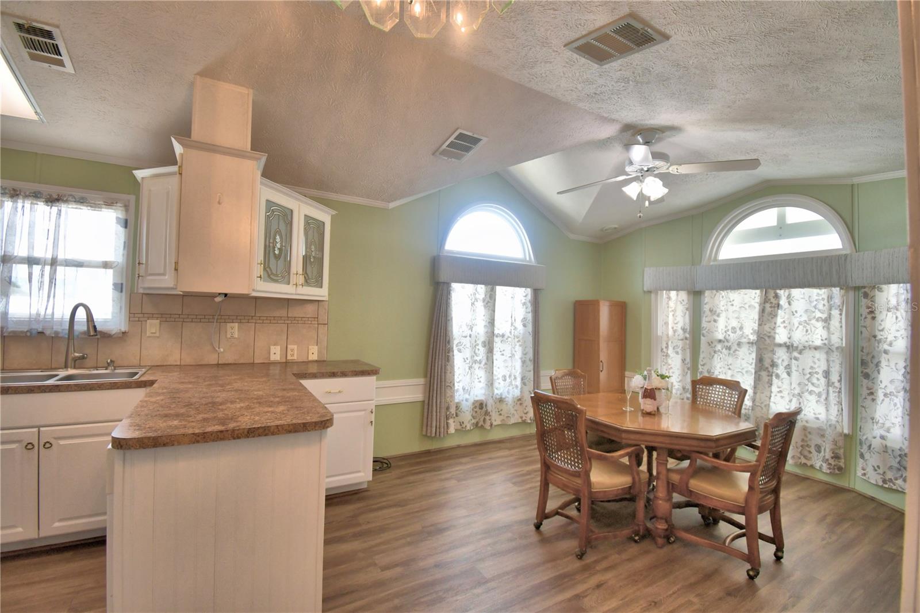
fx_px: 383
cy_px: 306
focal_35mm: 15
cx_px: 460
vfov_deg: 77.3
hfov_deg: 100.4
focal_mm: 10
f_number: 4.5
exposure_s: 1/125
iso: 360
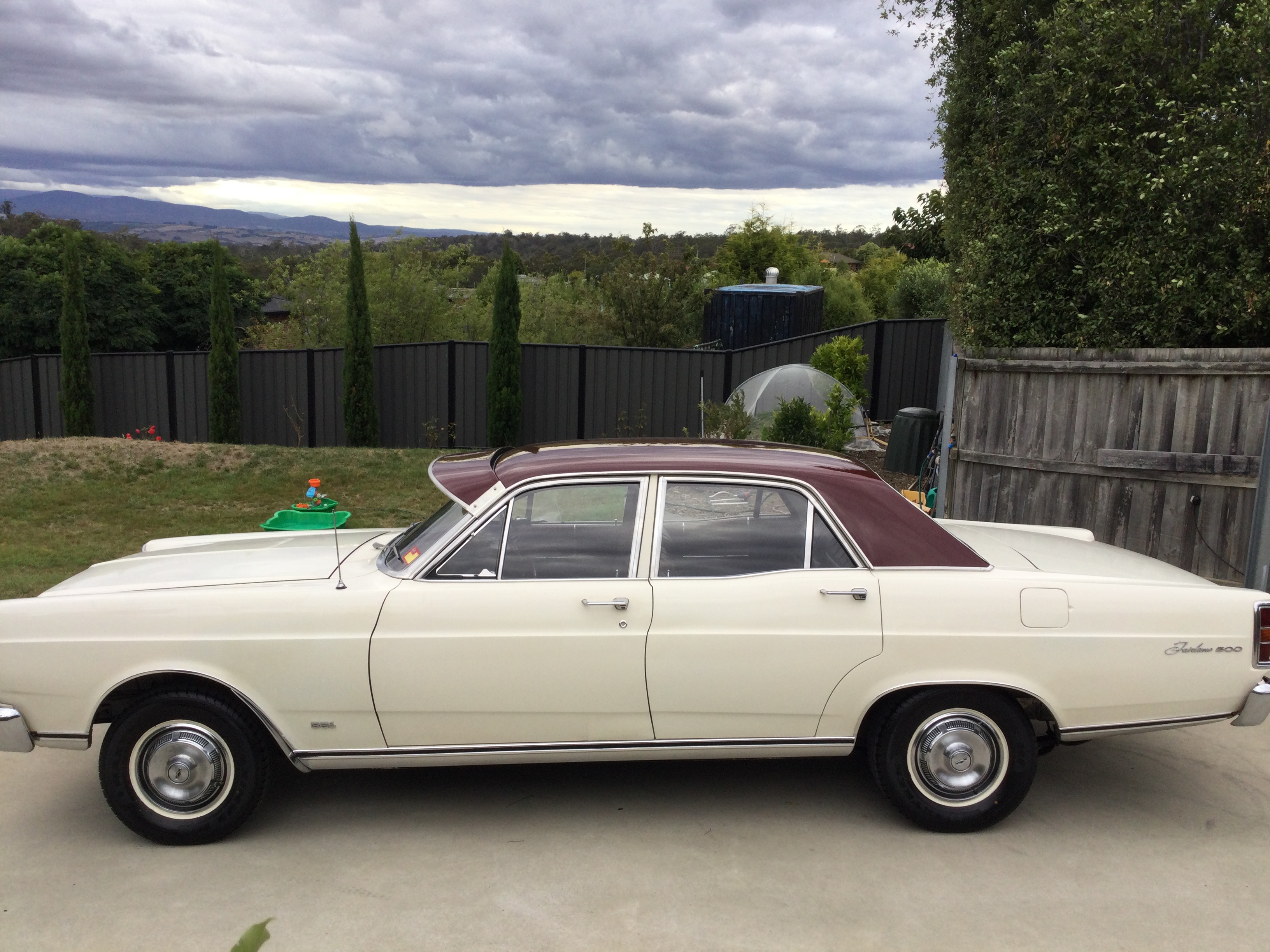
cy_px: 476
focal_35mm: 31
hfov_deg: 58.4
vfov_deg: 45.4
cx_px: 635
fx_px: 1137
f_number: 2.4
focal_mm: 3.3
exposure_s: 1/151
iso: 25
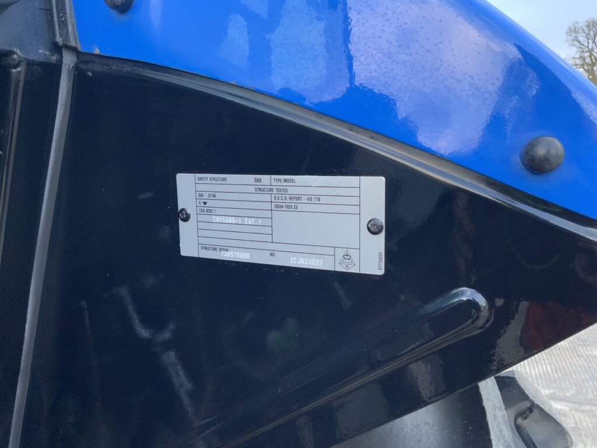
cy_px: 224
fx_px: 500
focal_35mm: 29
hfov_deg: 61.7
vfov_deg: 48.2
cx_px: 298
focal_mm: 3
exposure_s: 1/66
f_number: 1.8
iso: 64
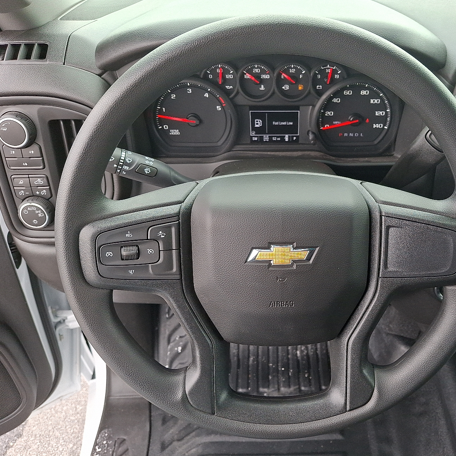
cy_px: 226
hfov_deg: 53.2
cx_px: 294
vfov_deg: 54.0
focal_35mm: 30
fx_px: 447
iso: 30
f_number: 1.8
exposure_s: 1/189
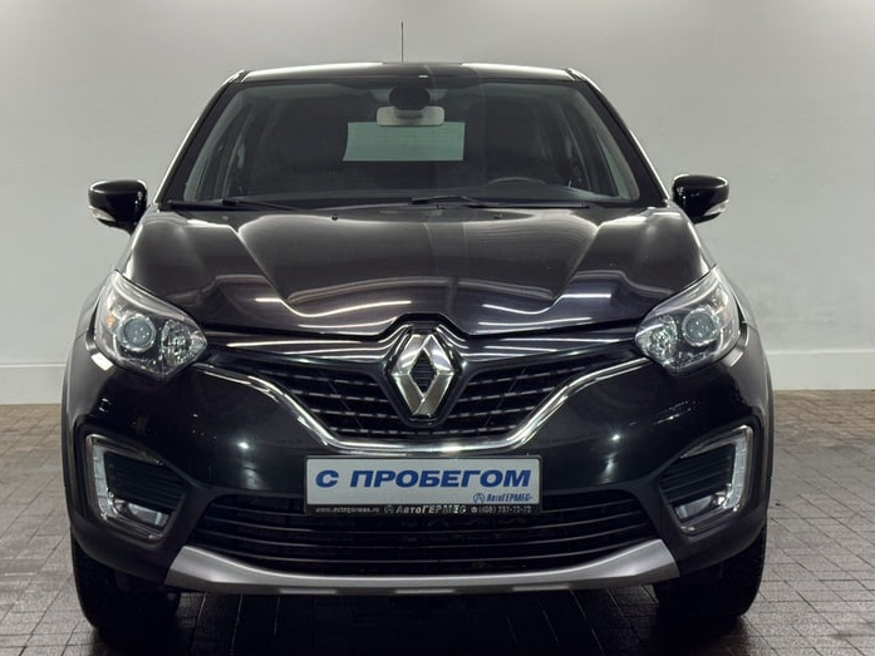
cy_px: 378
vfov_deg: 23.6
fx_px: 1567
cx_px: 431
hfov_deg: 31.2
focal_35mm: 62
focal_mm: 6.76
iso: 100
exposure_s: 1/100
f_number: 1.78
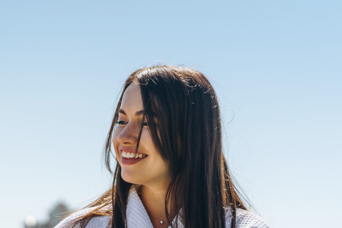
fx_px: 1311
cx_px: -6
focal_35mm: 138
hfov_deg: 14.6
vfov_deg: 9.8
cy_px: 249
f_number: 2.8
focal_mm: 55
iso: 100
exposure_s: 1/5000
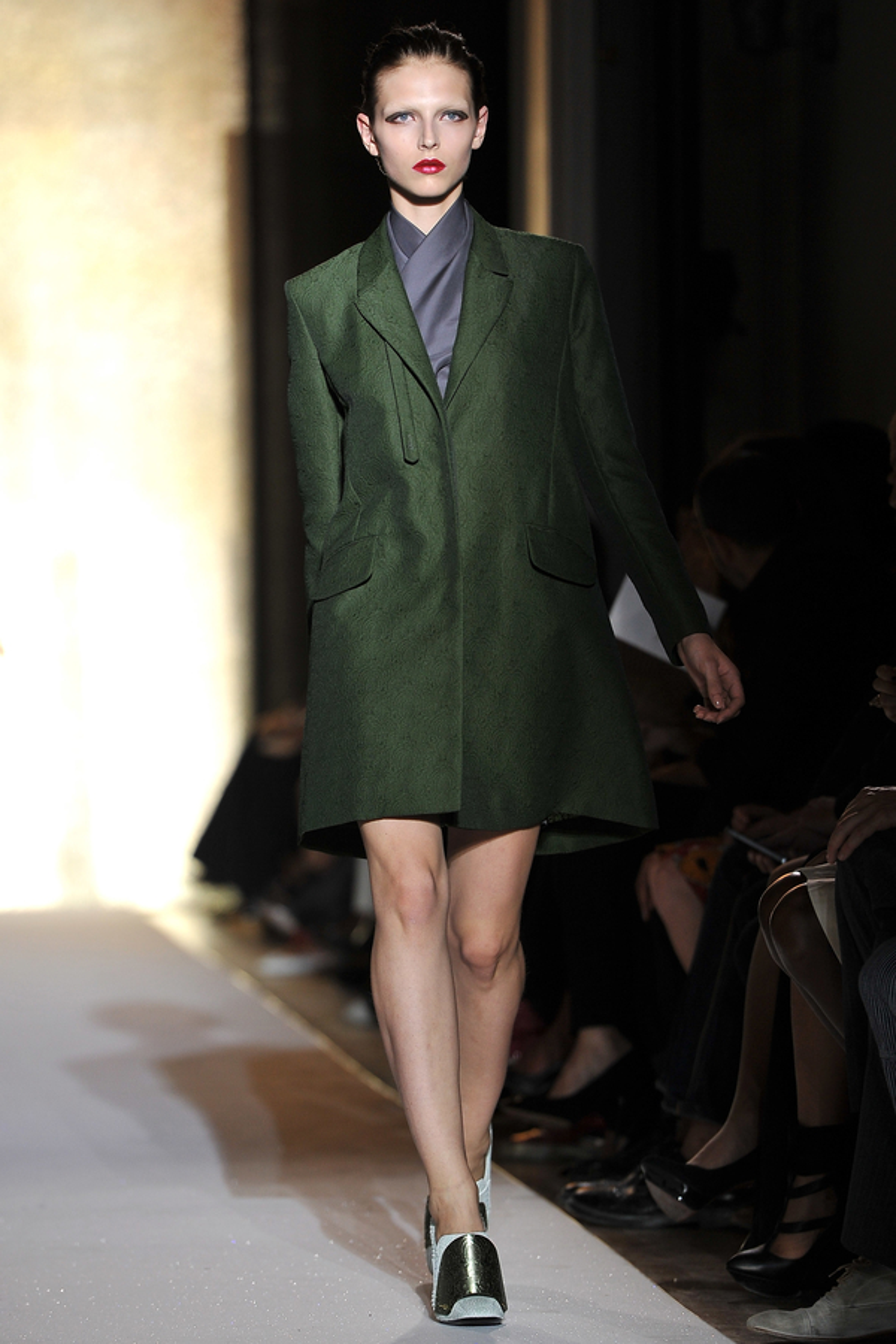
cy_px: 672
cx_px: 448
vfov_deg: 10.3
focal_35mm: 200
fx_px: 7466
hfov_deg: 6.9
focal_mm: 200
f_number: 3.5
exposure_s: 1/500
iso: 800
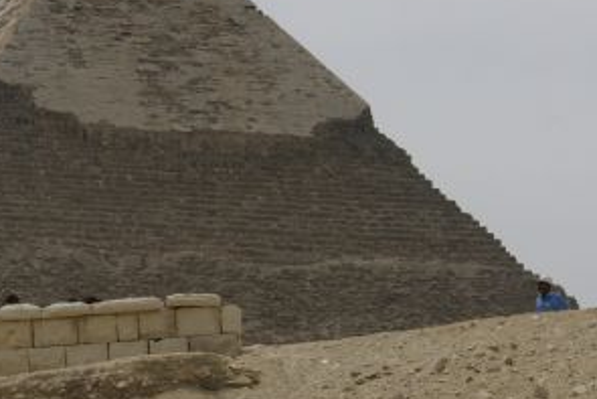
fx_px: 4728
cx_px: 374
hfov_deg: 7.2
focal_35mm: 285
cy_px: 220
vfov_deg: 4.8
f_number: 13
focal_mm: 70
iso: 100
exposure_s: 1/250
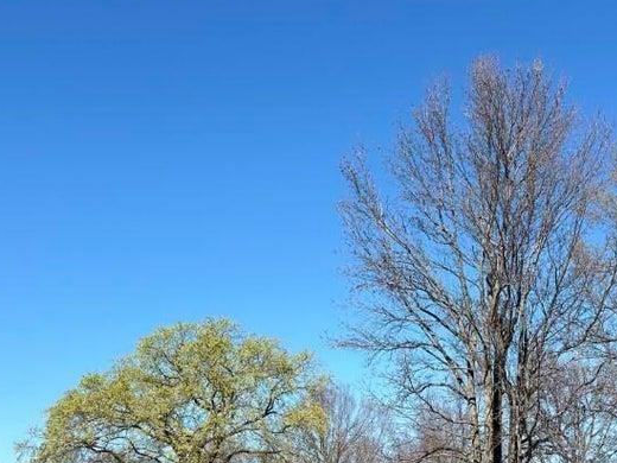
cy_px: 503
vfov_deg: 22.1
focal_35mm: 63
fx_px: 1123
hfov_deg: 30.5
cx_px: 399
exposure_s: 1/3135
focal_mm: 6.76
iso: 64
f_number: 1.78
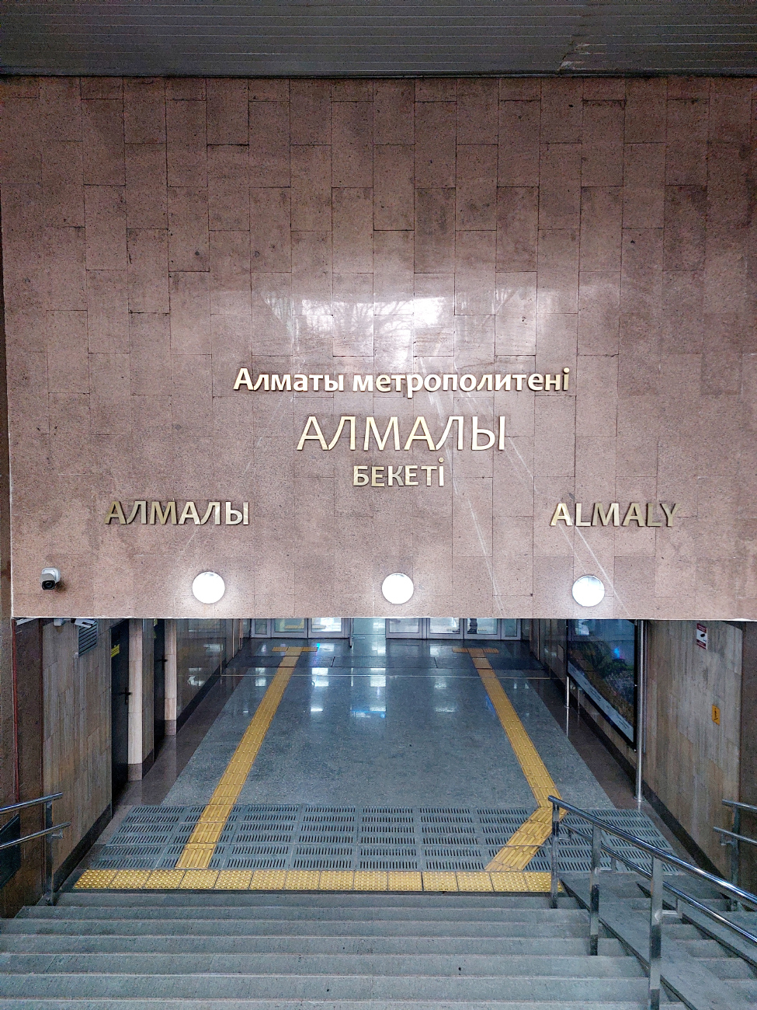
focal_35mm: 24
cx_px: 378
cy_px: 505
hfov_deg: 56.8
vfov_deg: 71.6
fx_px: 700
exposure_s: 1/50
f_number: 1.8
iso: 400
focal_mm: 5.23
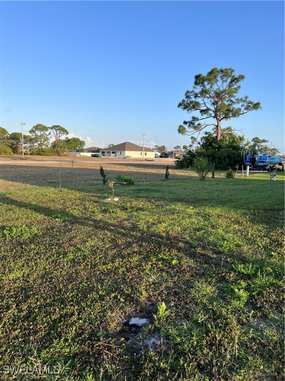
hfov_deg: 53.1
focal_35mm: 26
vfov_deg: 67.3
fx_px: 285
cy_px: 190
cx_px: 142
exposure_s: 1/1488
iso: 50
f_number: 1.5
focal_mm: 5.7
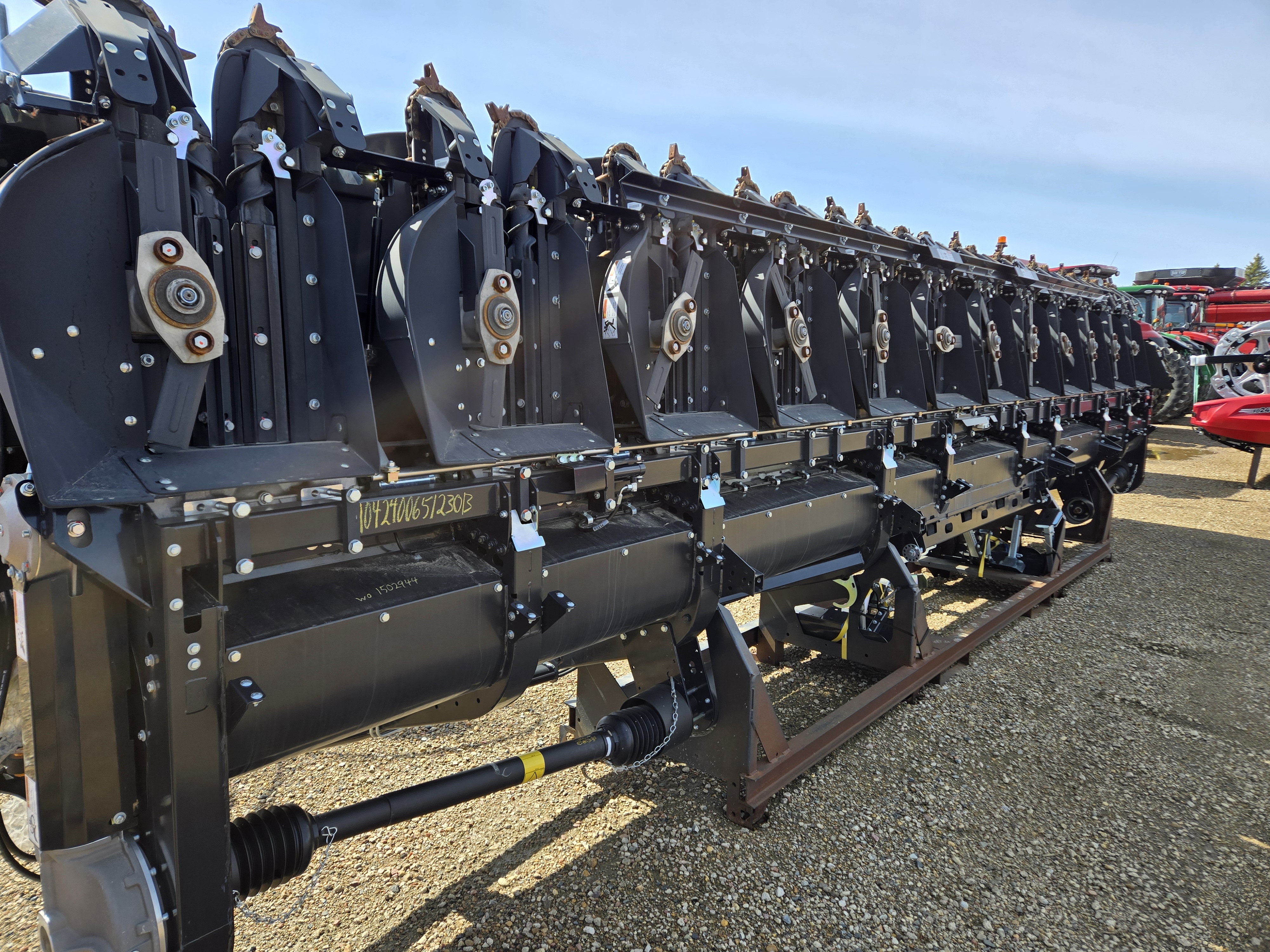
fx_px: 844
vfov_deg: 58.9
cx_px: 635
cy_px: 476
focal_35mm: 23
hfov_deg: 73.9
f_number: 1.8
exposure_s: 1/892
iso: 25
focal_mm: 5.4
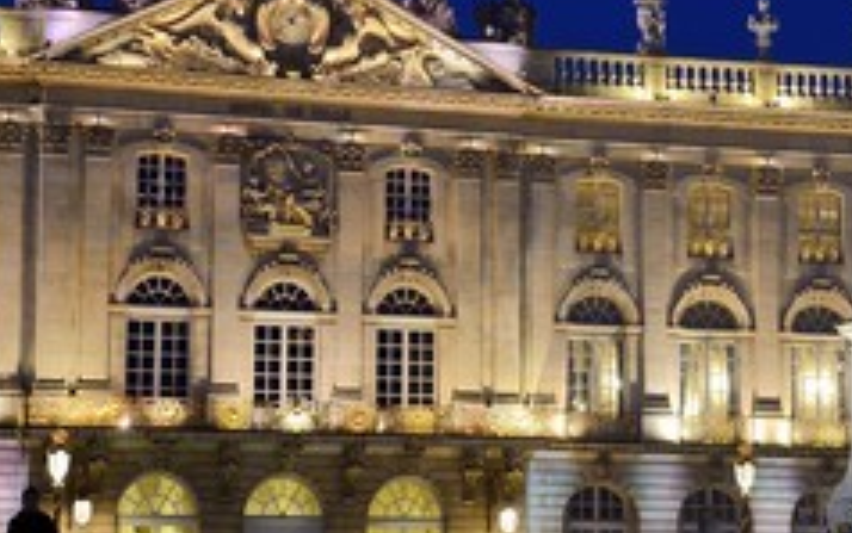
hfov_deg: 16.6
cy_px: 215
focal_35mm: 126
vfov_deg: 10.4
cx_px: 447
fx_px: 2927
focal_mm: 70
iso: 400
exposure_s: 1/1.67
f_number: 6.3
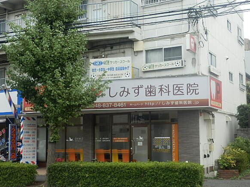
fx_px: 455
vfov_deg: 23.3
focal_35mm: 63
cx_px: 130
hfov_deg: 30.7
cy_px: 94
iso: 80
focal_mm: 10
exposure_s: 1/200
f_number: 4.5
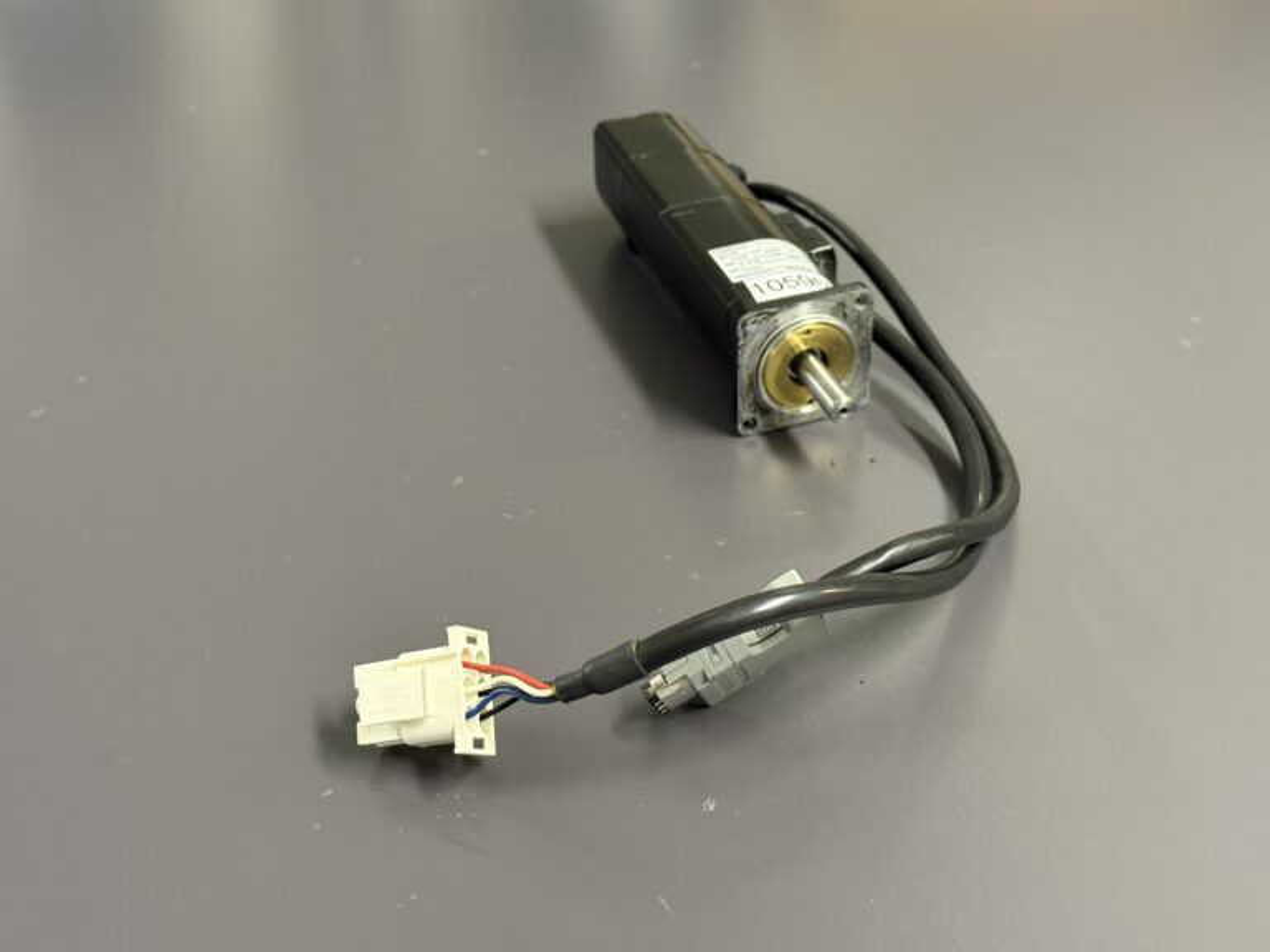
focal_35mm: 48
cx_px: 635
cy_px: 476
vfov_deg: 30.3
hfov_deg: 39.7
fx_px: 1761
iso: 320
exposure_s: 1/33
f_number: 1.78
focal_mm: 6.76
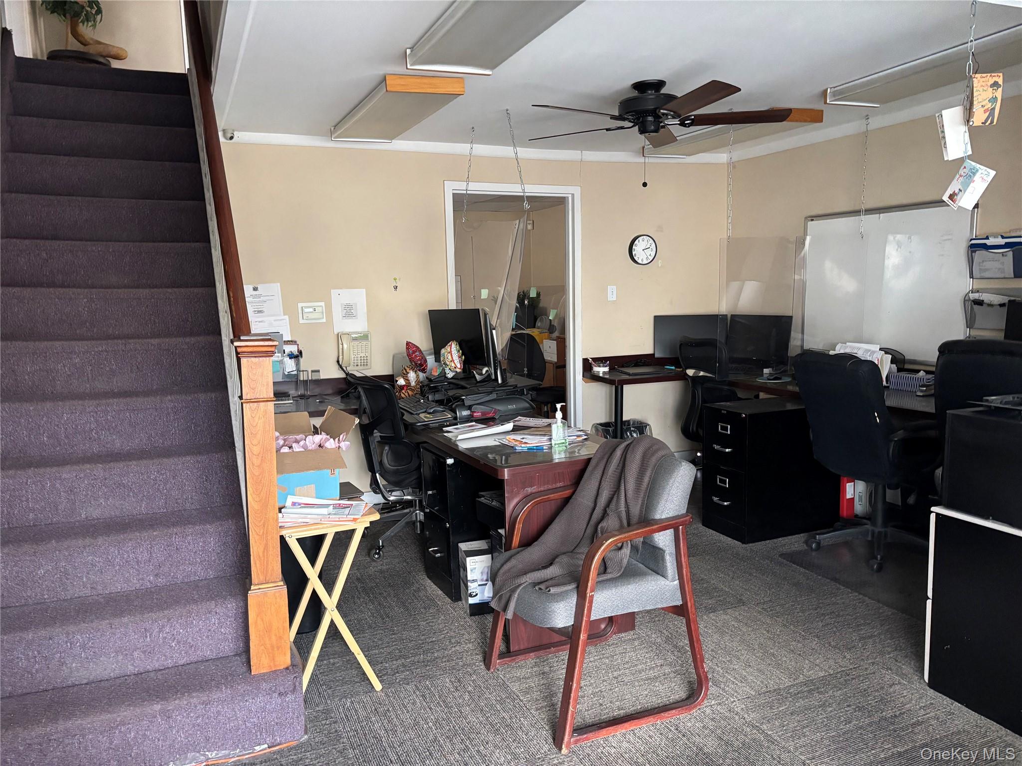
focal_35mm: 26
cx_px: 511
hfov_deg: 67.3
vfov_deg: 53.1
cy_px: 383
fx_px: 768
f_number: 1.6
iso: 500
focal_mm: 5.96
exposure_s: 1/60
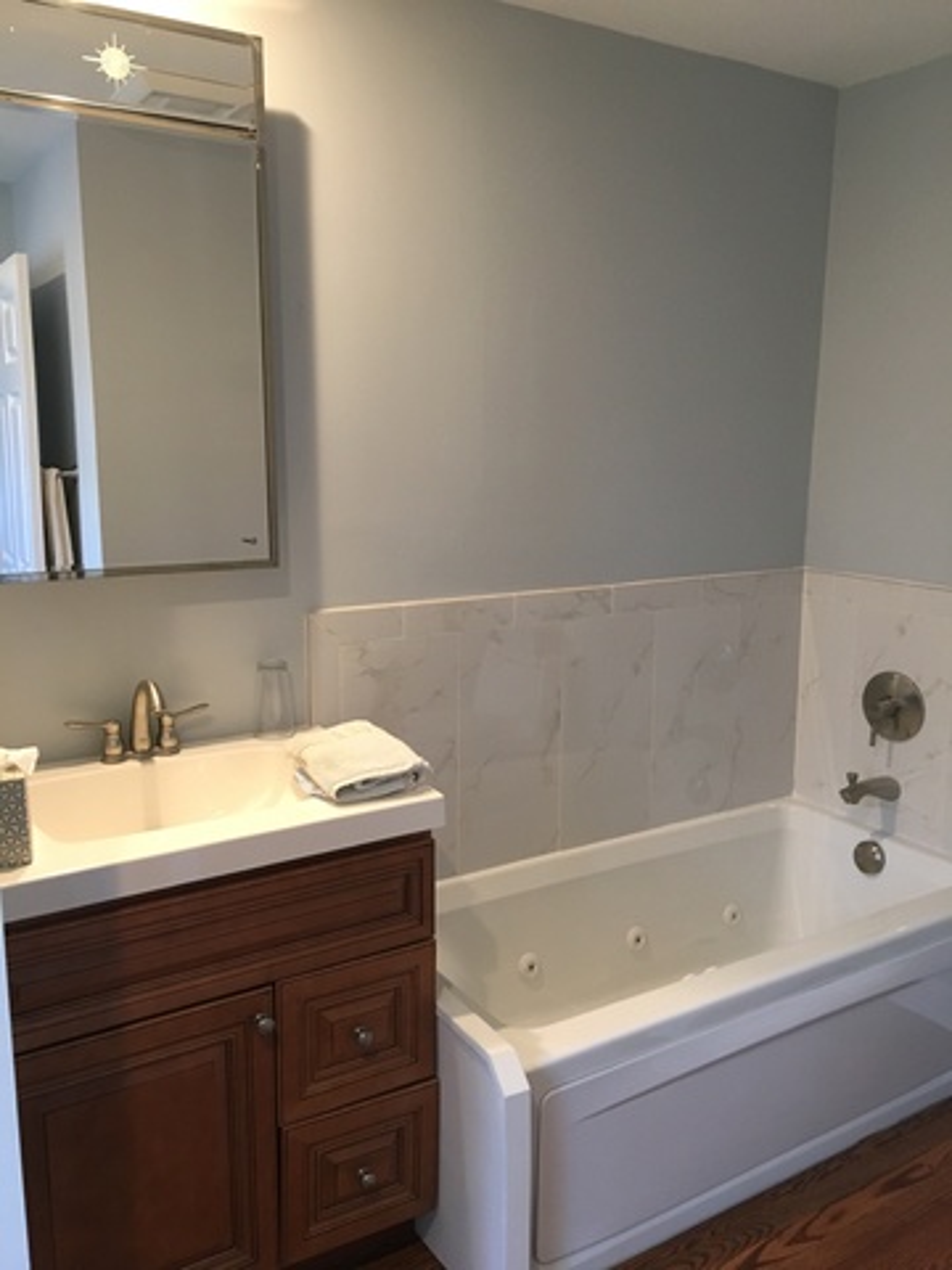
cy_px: 635
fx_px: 1063
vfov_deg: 61.7
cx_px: 476
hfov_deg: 48.2
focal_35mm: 29
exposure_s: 1/30
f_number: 2.2
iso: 125
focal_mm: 4.15
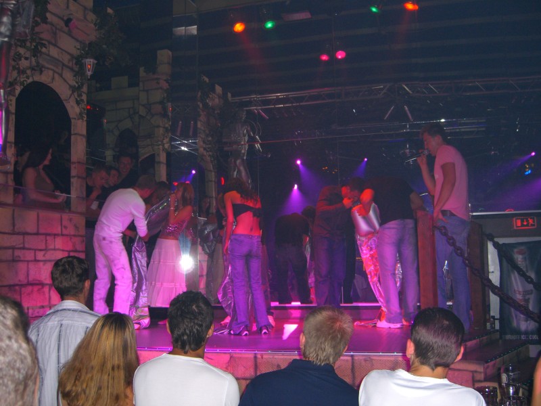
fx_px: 594
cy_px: 203
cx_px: 270
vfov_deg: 37.7
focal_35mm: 38
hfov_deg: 49.0
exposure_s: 1/60
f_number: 2.8
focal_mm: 7.9
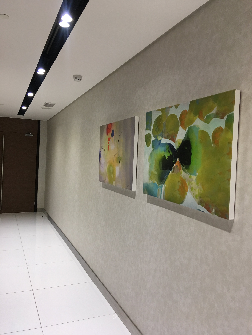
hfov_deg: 48.2
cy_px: 168
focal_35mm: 29
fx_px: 281
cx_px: 126
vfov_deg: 61.7
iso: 40
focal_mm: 4.15
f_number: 2.2
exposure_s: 1/33
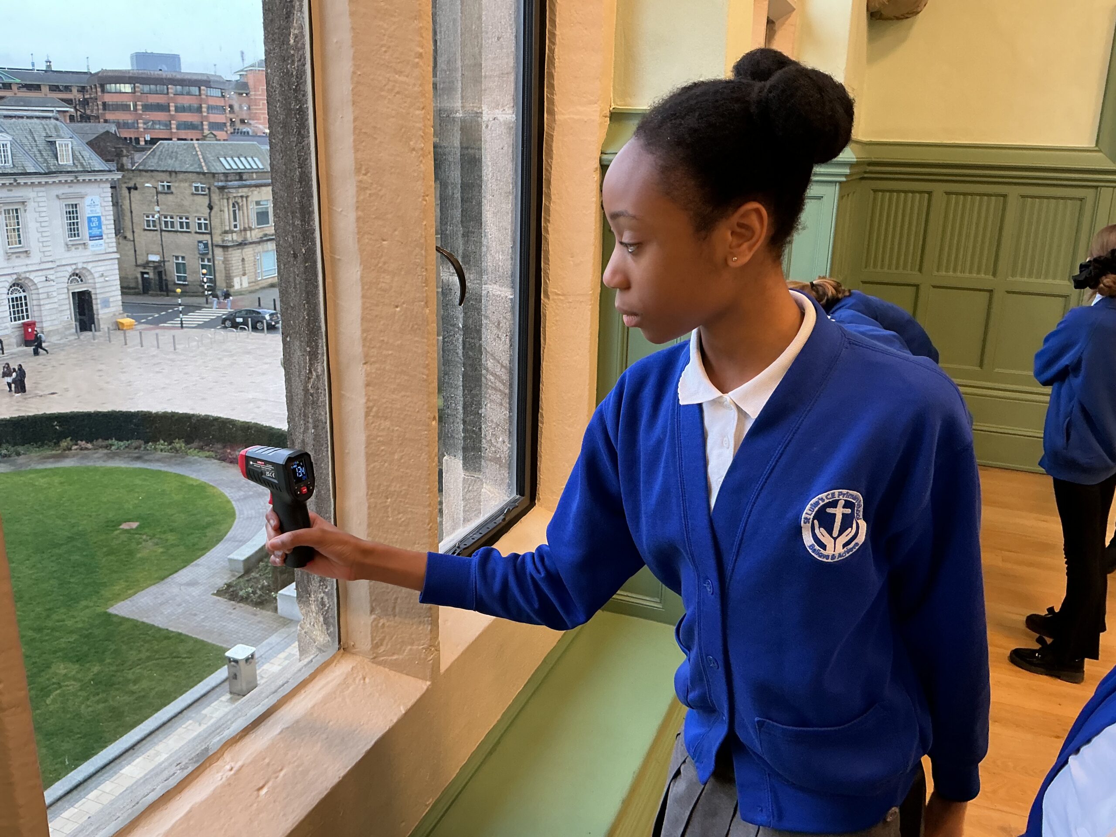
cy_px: 418
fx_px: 935
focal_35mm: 29
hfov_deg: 61.7
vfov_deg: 48.2
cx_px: 558
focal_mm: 3
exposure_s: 1/50
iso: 100
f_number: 1.8
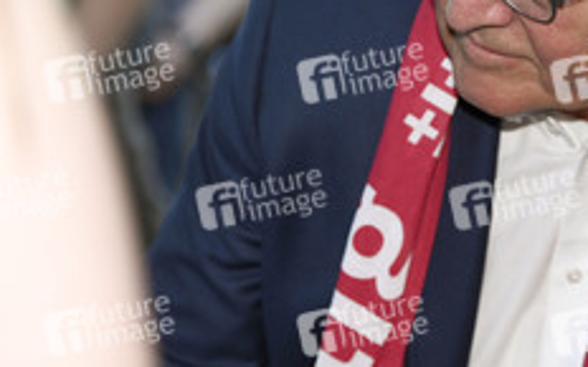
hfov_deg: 10.7
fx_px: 3109
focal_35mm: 194
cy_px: 10
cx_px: 549
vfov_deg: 6.7
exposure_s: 1/640
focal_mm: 98
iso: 1600
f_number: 4.5
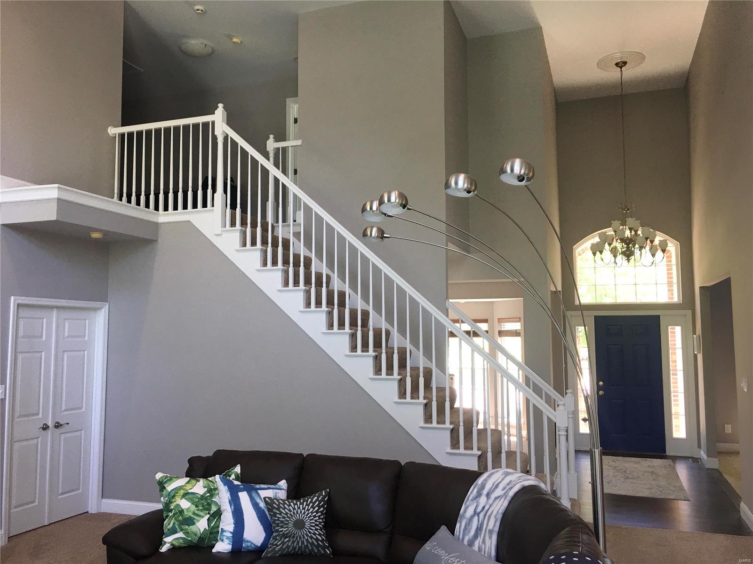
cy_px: 282
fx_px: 631
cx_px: 376
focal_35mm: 29
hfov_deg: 61.7
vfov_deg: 48.2
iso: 25
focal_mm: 4.15
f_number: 2.2
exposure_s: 1/30
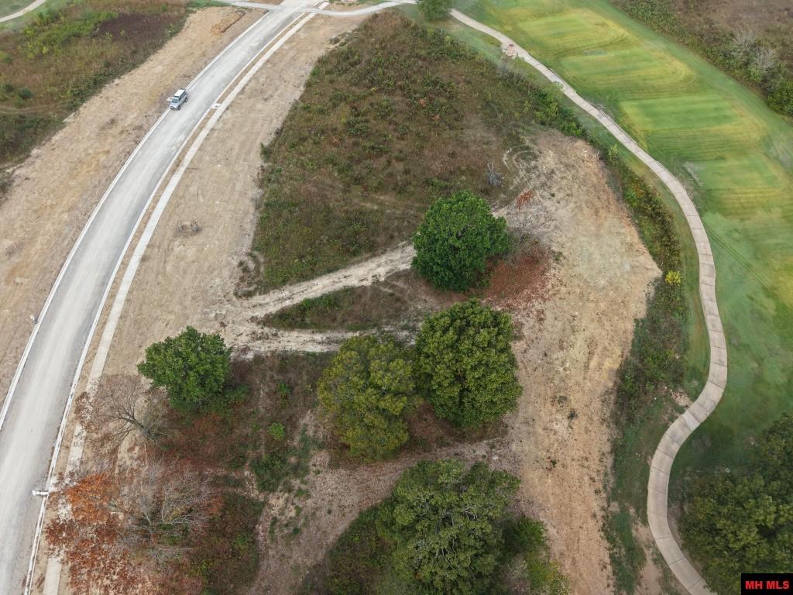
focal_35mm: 24
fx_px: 550
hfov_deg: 71.6
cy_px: 298
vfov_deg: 56.8
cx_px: 396
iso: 170
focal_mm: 8.67
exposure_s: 1/400
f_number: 1.8
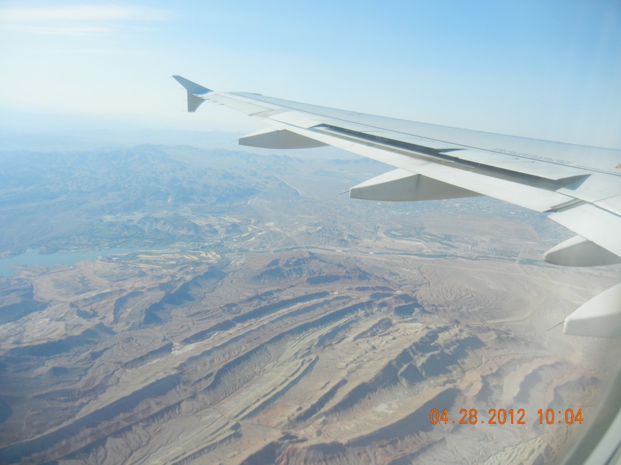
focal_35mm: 30
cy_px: 232
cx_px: 310
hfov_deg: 60.0
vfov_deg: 46.8
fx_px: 538
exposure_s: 1/339
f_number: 7
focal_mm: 5.4
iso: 160
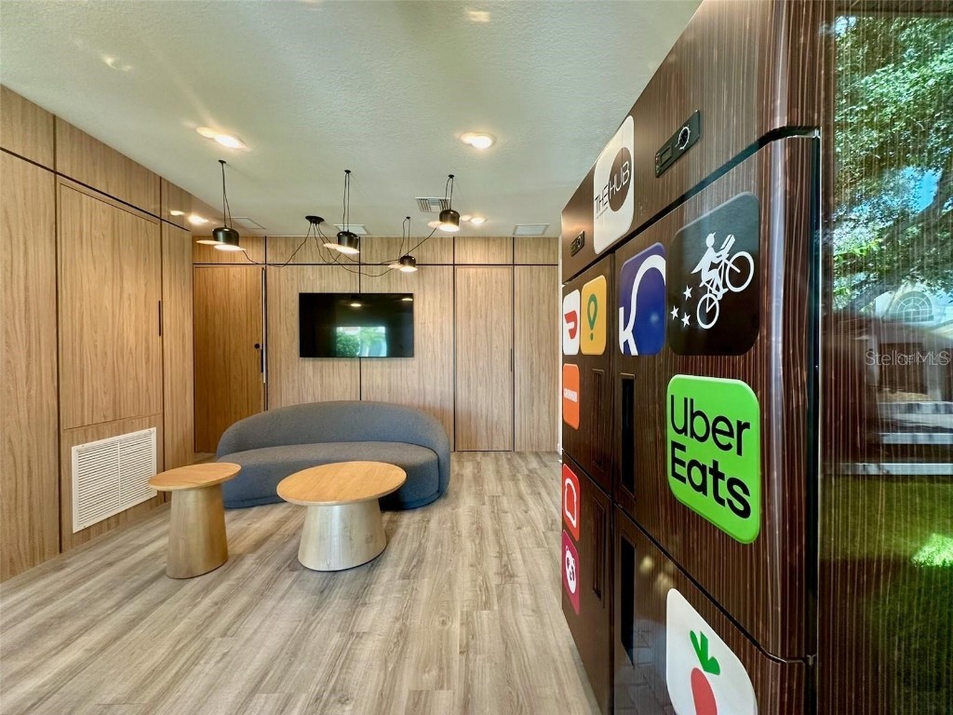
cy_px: 358
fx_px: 385
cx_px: 476
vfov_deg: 85.7
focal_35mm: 14
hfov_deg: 102.1
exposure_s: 1/60
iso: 160
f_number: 2.2
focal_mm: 2.22
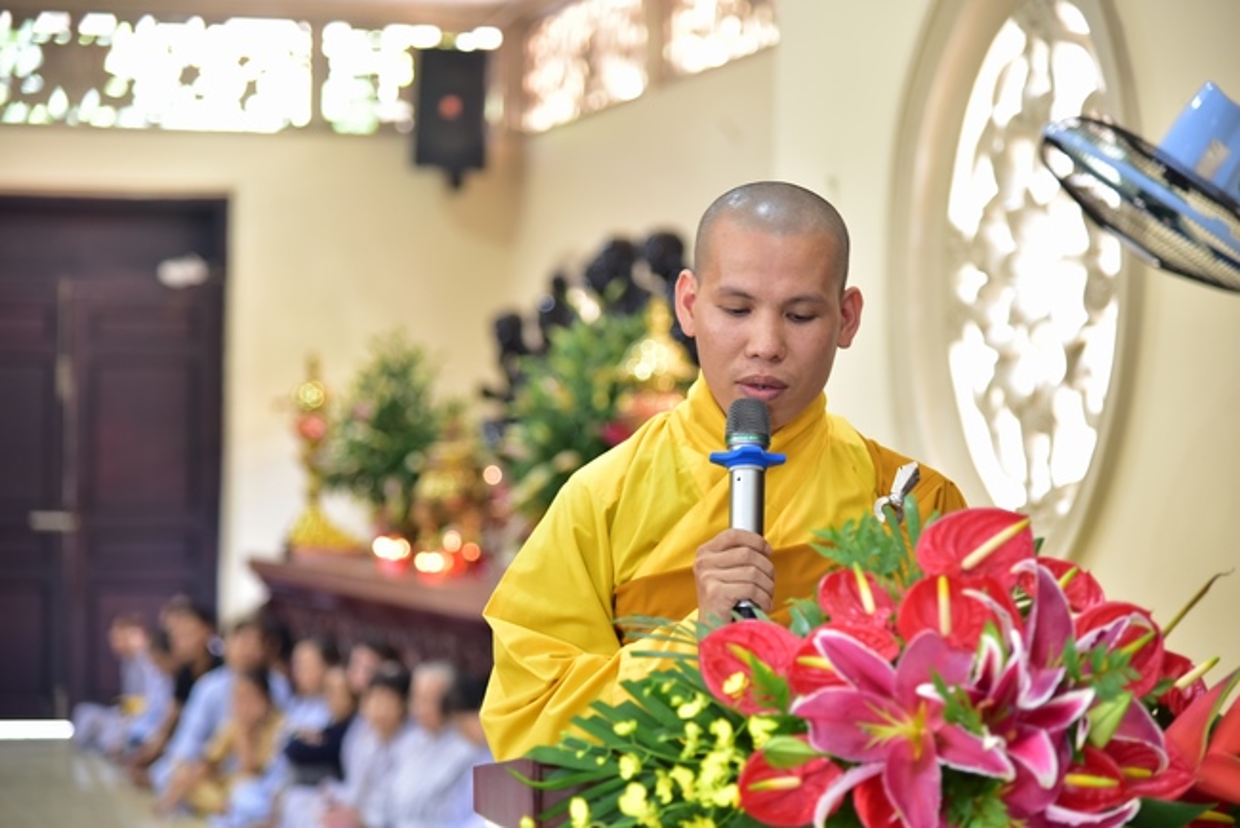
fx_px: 3618
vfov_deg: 13.1
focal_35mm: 105
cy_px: 414
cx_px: 620
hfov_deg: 19.4
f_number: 4
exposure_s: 1/13
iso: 640
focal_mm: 105
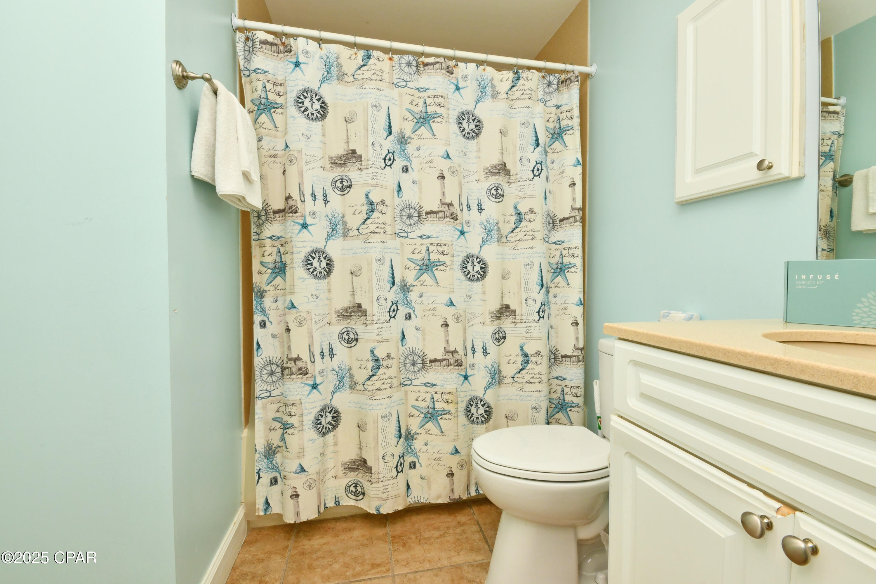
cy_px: 292
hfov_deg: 100.4
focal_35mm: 15
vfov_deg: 77.3
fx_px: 365
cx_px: 438
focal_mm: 10
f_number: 18
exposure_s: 1/50
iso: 400
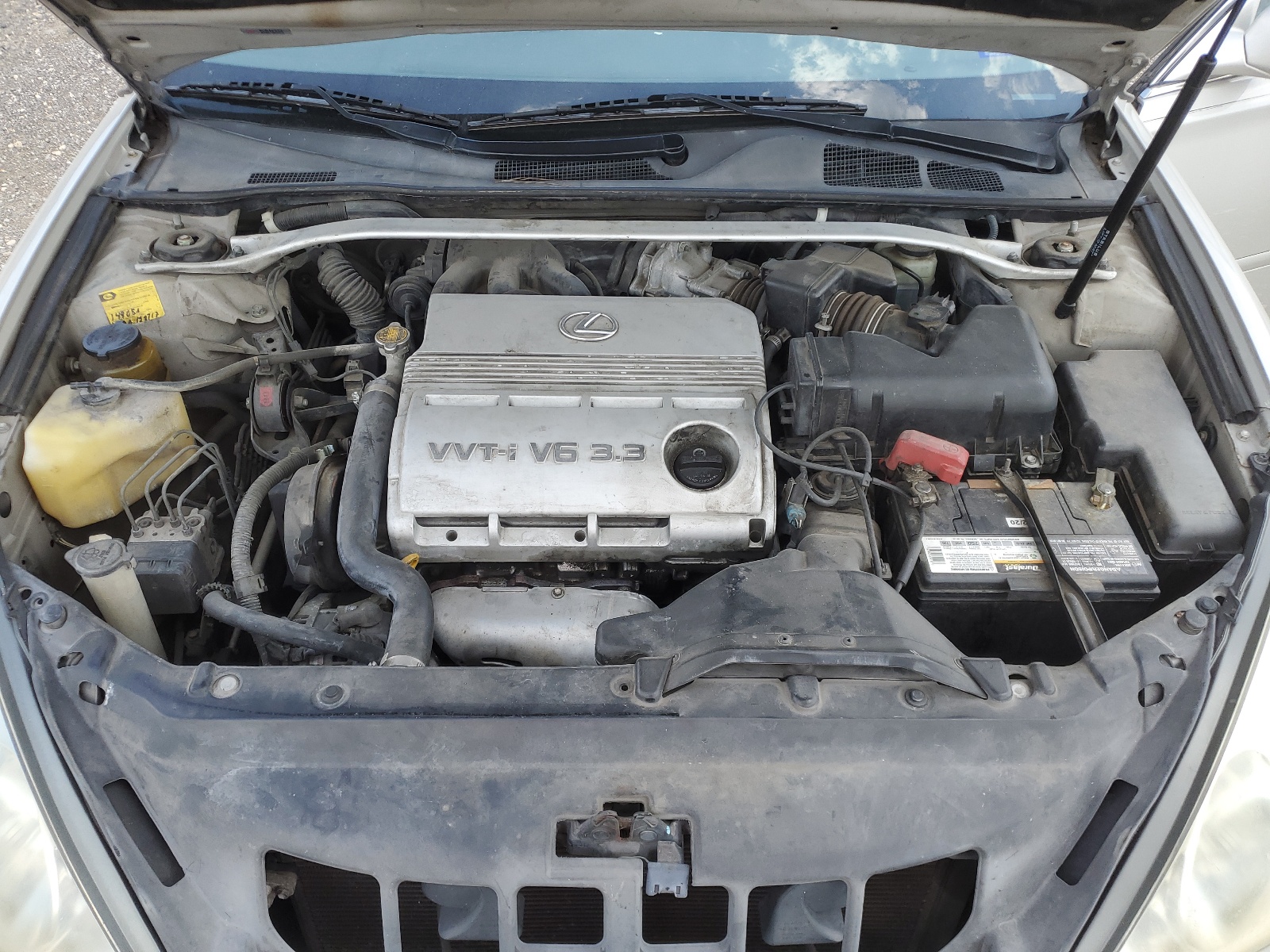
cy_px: 476
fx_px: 954
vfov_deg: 53.1
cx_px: 635
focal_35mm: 26
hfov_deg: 67.3
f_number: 1.5
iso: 50
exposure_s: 1/526
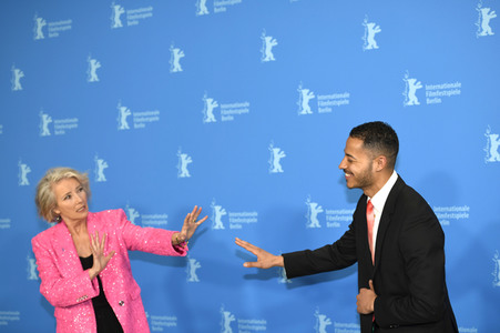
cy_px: 166
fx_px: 971
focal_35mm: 70
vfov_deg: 19.4
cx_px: 250
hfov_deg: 28.9
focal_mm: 70
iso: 640
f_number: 3.5
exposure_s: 1/400
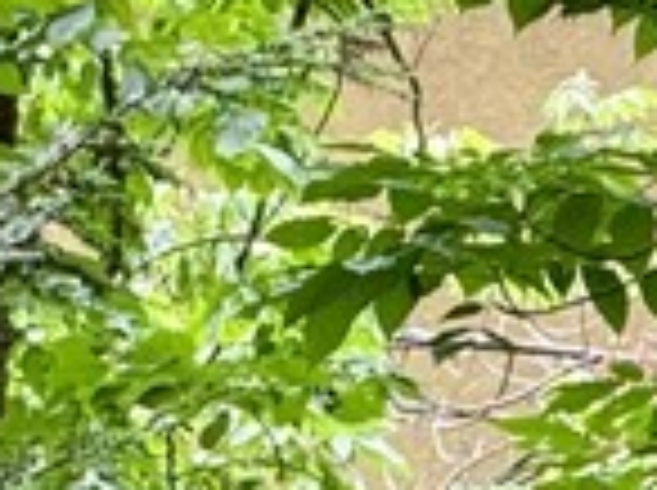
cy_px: 256
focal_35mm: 844
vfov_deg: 1.8
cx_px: -130
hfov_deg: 2.4
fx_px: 15993
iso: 100
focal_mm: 15.66
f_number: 2.8
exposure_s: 1/99
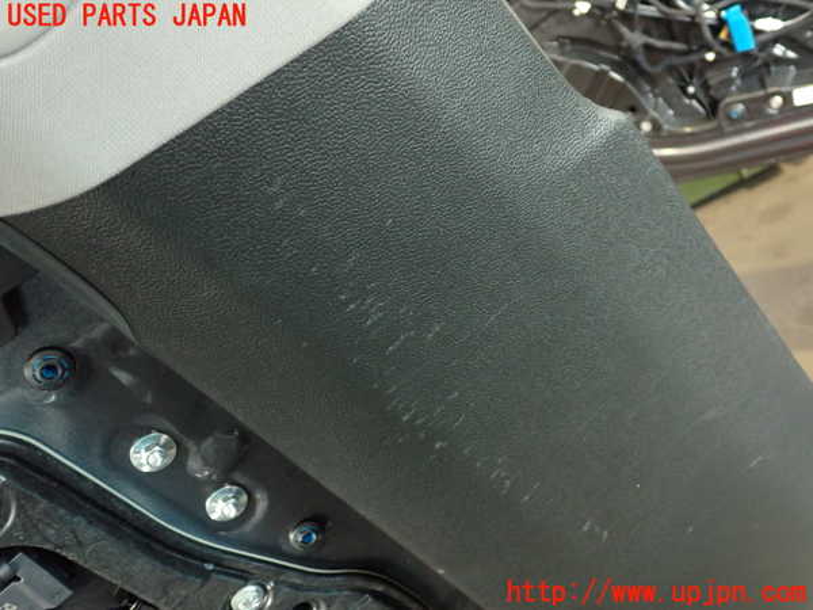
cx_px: 406
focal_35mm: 32
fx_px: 752
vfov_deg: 44.2
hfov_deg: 56.8
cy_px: 305
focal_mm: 5.79
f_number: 2.4
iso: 640
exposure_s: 1/30
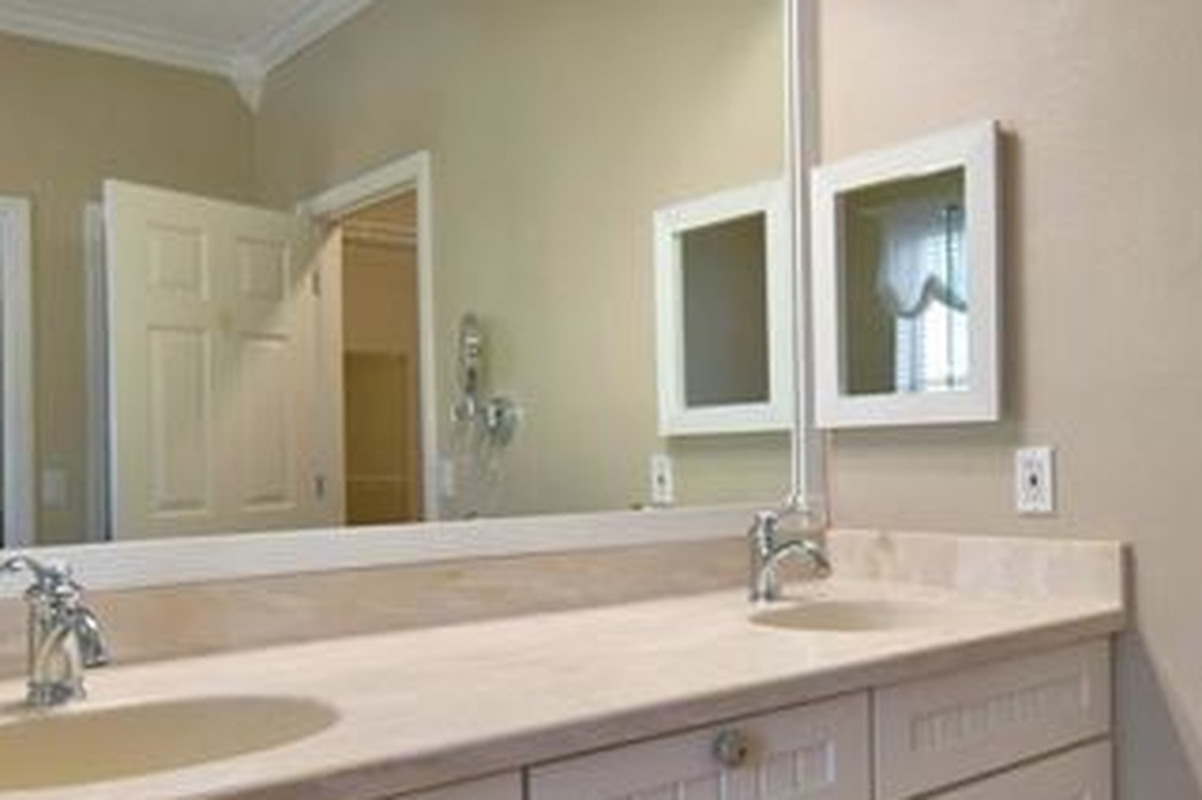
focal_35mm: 33
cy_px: 490
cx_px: 659
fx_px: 1101
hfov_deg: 57.1
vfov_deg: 39.7
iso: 200
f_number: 4.5
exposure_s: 1/160
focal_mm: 10
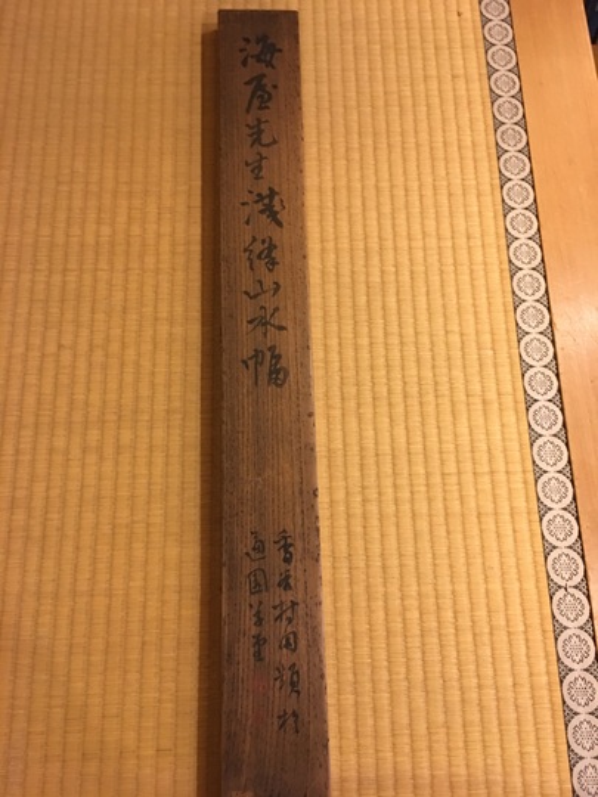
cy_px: 398
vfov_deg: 61.7
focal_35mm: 29
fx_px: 668
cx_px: 299
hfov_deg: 48.2
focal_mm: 4.15
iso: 100
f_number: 2.2
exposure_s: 1/4
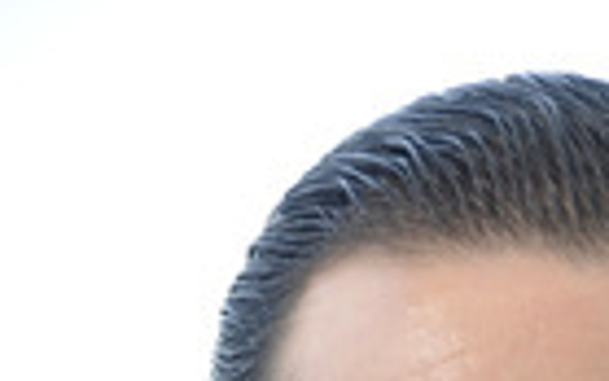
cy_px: 858
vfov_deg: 3.1
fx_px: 7073
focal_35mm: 426
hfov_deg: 4.9
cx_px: 535
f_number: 6.3
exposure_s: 1/200
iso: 320
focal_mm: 145
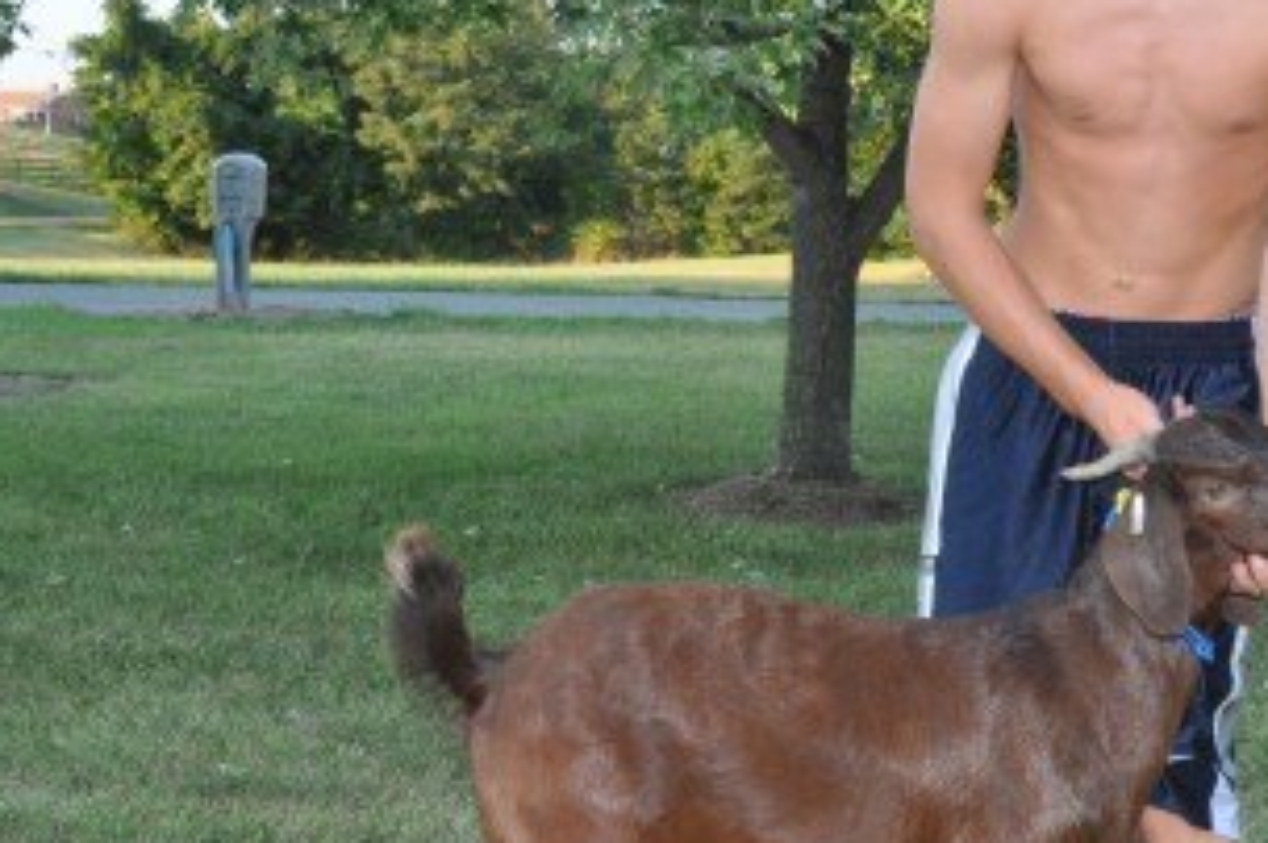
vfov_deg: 17.0
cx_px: 968
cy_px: 457
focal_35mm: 80
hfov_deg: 25.1
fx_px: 2814
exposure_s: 1/200
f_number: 13
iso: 1250
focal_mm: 27
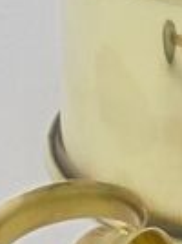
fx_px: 3024
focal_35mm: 430
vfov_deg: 4.6
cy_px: 184
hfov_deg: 3.4
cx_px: 157
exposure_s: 1/160
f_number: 5.6
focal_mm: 11.5
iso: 100
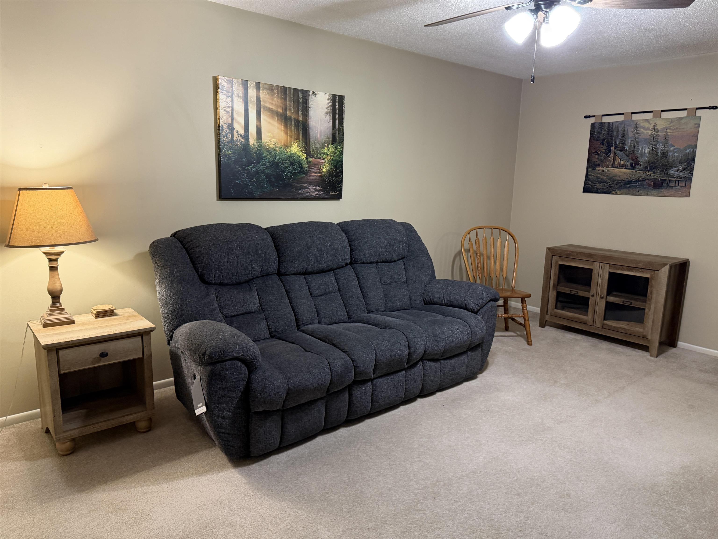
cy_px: 270
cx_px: 359
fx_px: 498
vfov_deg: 56.8
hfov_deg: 71.6
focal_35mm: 24
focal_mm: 6.76
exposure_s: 1/60
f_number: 1.78
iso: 400
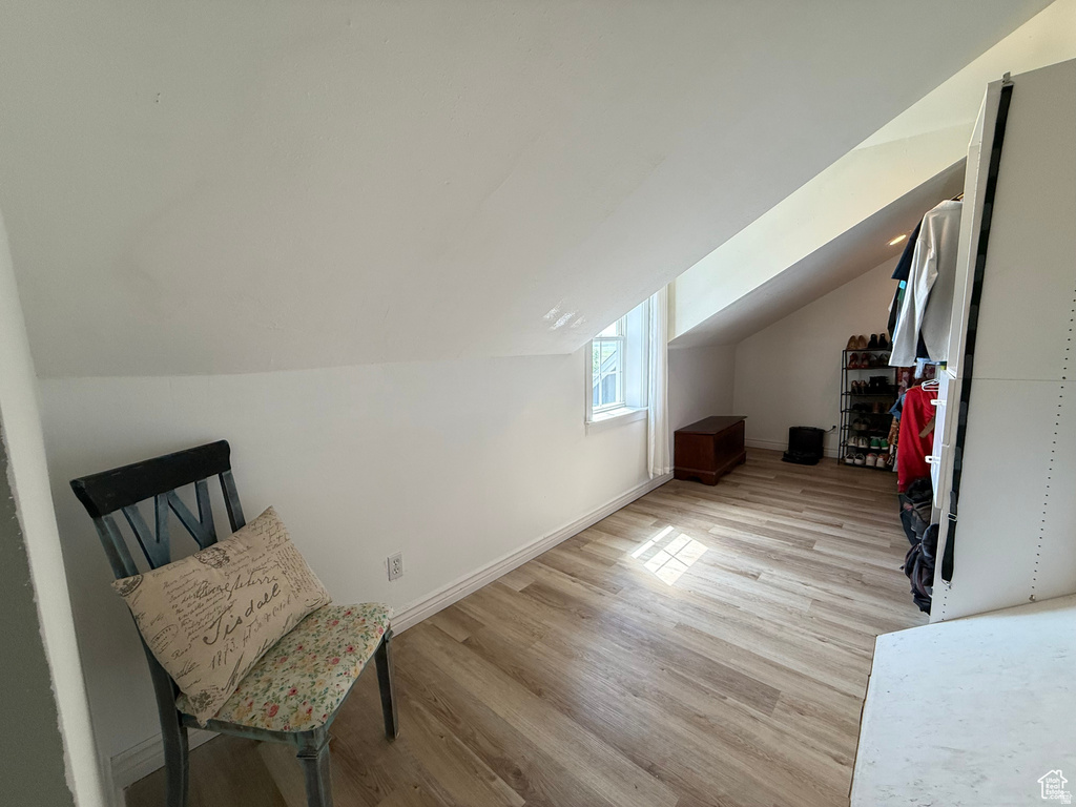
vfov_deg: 85.7
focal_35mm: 14
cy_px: 404
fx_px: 435
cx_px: 538
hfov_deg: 102.1
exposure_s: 1/120
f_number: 2.2
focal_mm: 2.22
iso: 200
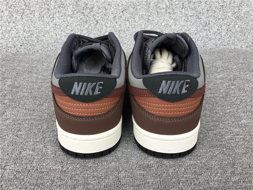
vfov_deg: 45.4
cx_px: 126
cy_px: 95
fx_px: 227
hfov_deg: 58.4
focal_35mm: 31
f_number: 2.4
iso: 25
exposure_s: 1/130
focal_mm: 3.3
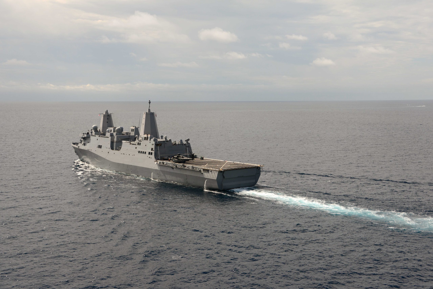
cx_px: 216
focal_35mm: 48
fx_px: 578
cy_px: 144
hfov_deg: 41.1
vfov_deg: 28.1
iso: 400
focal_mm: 48
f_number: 6.3
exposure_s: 1/2000
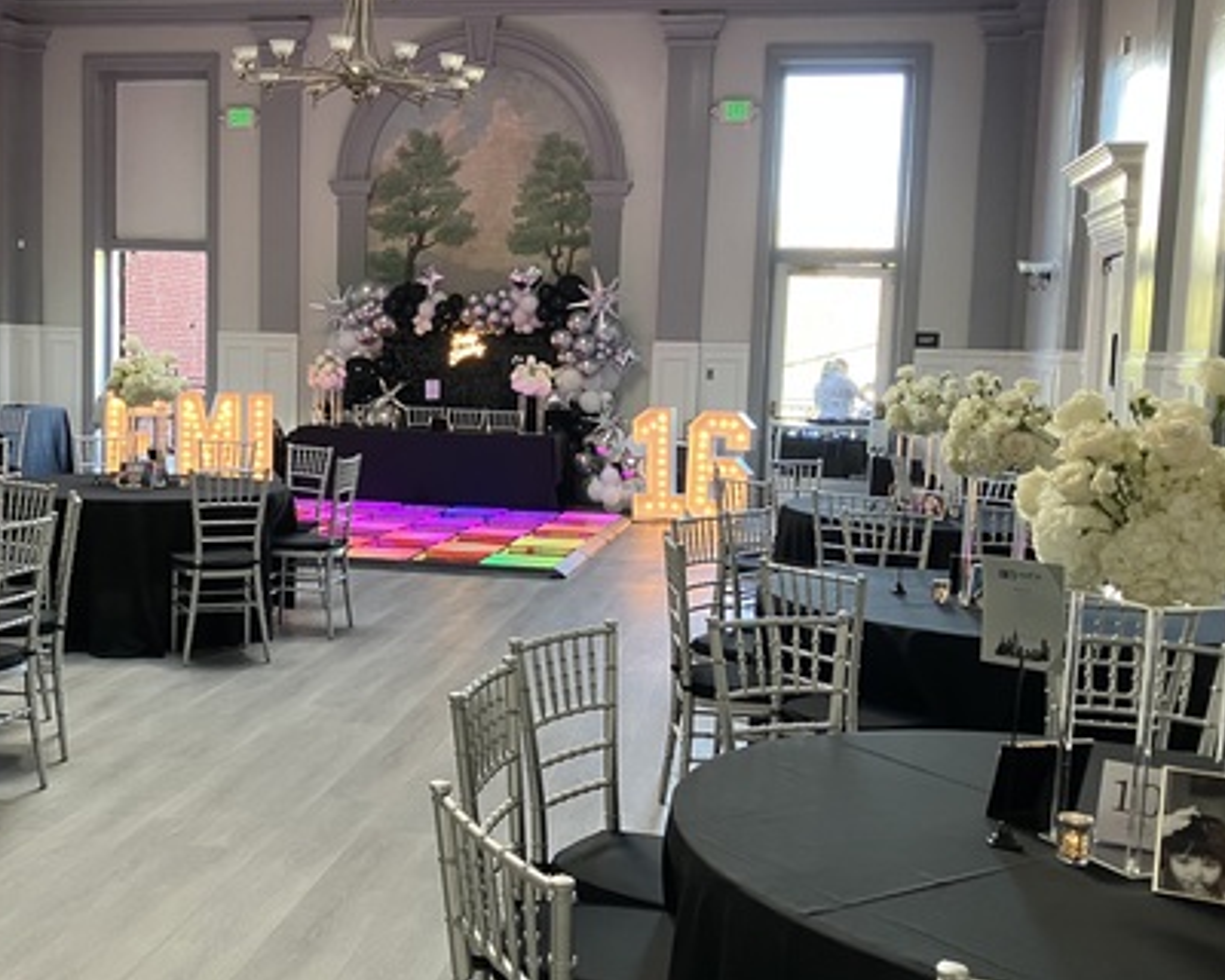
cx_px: 444
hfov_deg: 44.3
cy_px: 499
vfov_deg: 36.5
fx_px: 1486
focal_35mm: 41
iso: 100
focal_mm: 3.99
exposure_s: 1/60
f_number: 1.8
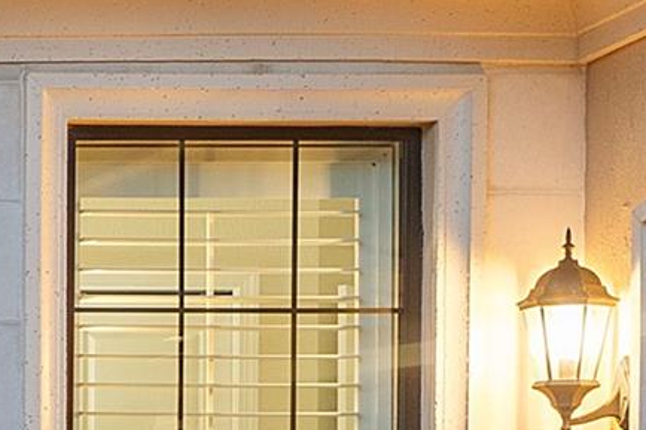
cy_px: 584
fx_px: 2457
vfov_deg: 9.8
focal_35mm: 137
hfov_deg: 13.2
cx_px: -589
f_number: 4.5
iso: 400
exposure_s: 1/25
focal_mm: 19.5
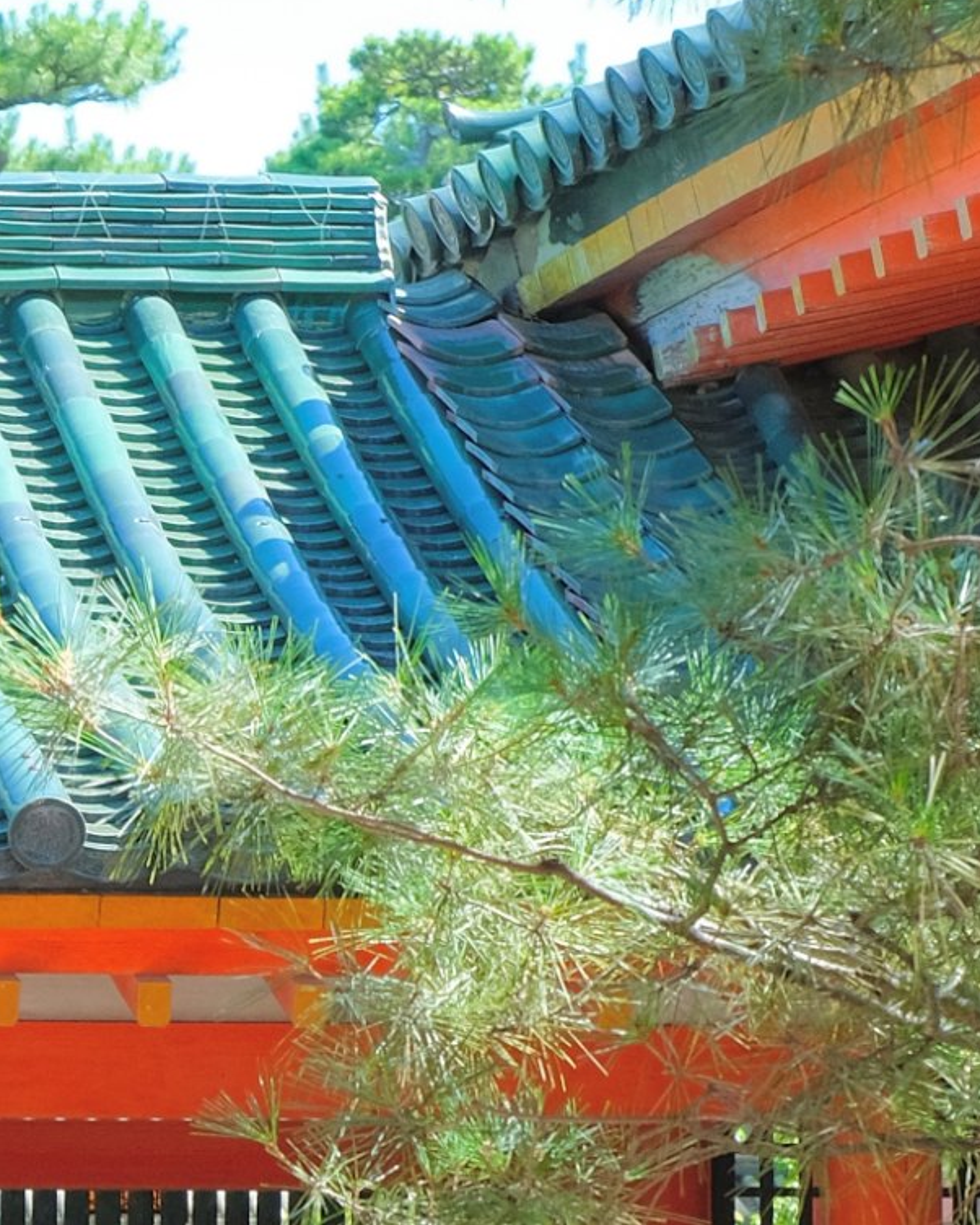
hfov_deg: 7.5
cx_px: -368
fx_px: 7363
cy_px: 1149
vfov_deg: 9.5
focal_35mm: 203
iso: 800
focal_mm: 35
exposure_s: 1/300
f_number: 5
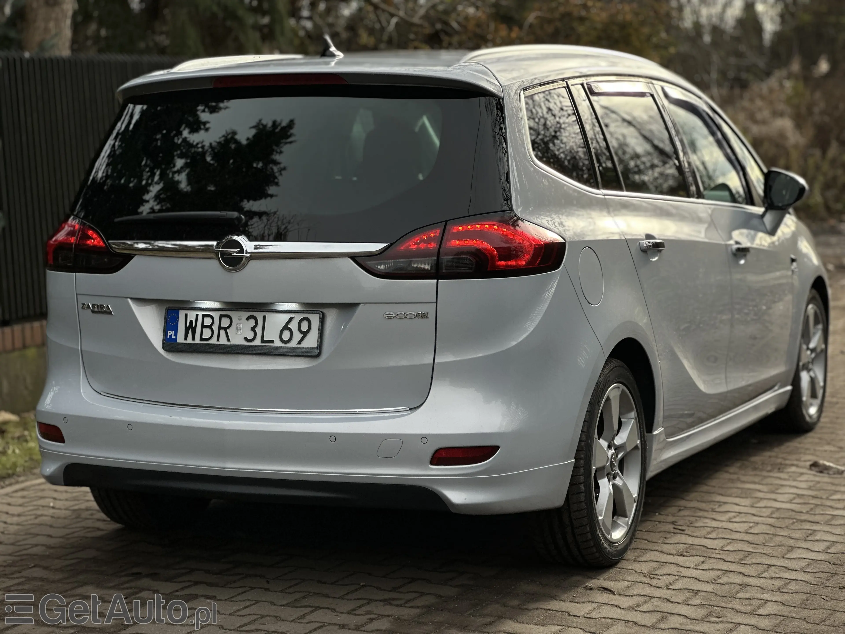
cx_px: 422
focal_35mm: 77
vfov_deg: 19.1
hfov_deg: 25.3
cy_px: 317
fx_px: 1880
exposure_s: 1/320
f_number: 2.8
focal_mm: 9
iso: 32
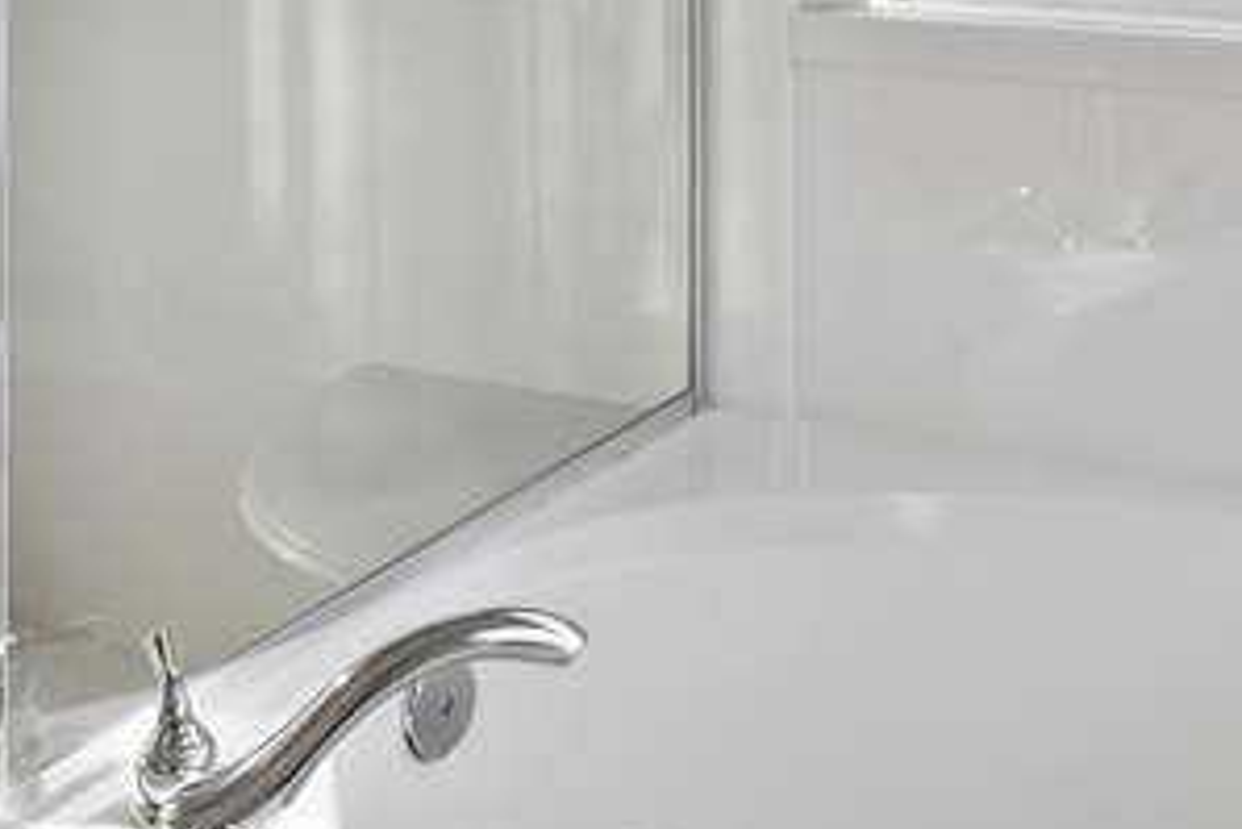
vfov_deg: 22.1
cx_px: 921
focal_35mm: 55
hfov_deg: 35.5
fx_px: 1898
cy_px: -254
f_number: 10
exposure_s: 1/80
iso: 100
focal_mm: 16
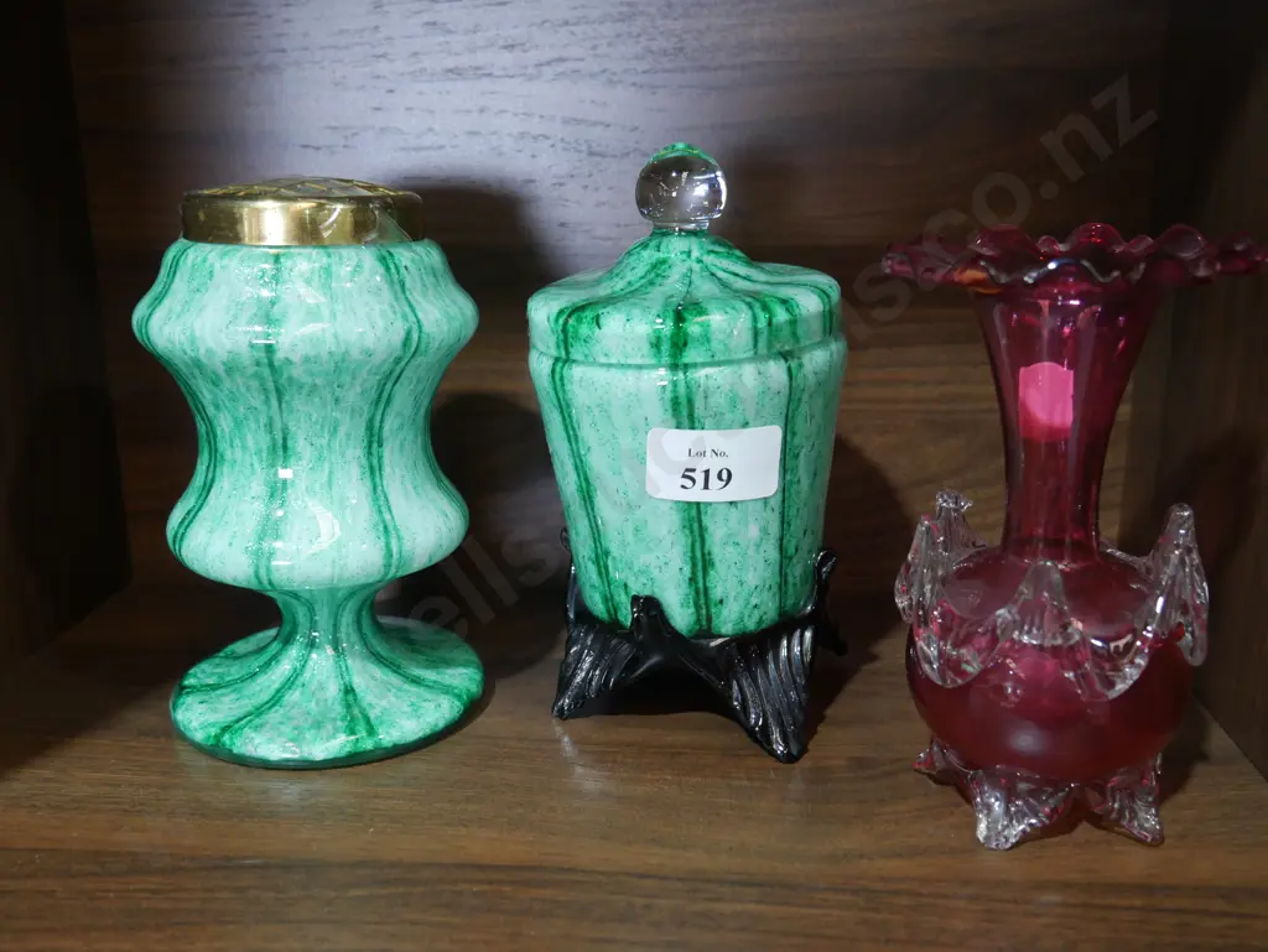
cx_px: 634
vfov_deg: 41.8
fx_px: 1246
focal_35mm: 34
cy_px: 476
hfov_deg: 53.9
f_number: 4
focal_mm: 17
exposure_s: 1/60
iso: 800
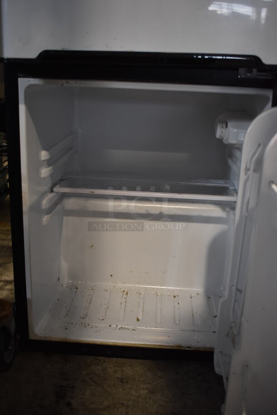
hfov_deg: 35.5
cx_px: 138
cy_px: 208
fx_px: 432
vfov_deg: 51.3
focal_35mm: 38
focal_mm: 25
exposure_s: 1/125
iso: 1400
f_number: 4
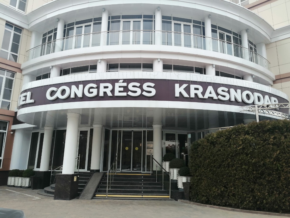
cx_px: 145
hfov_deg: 67.3
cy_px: 109
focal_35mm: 26
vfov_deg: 53.1
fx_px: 218
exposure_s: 1/196
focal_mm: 3.62
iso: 50
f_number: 1.8
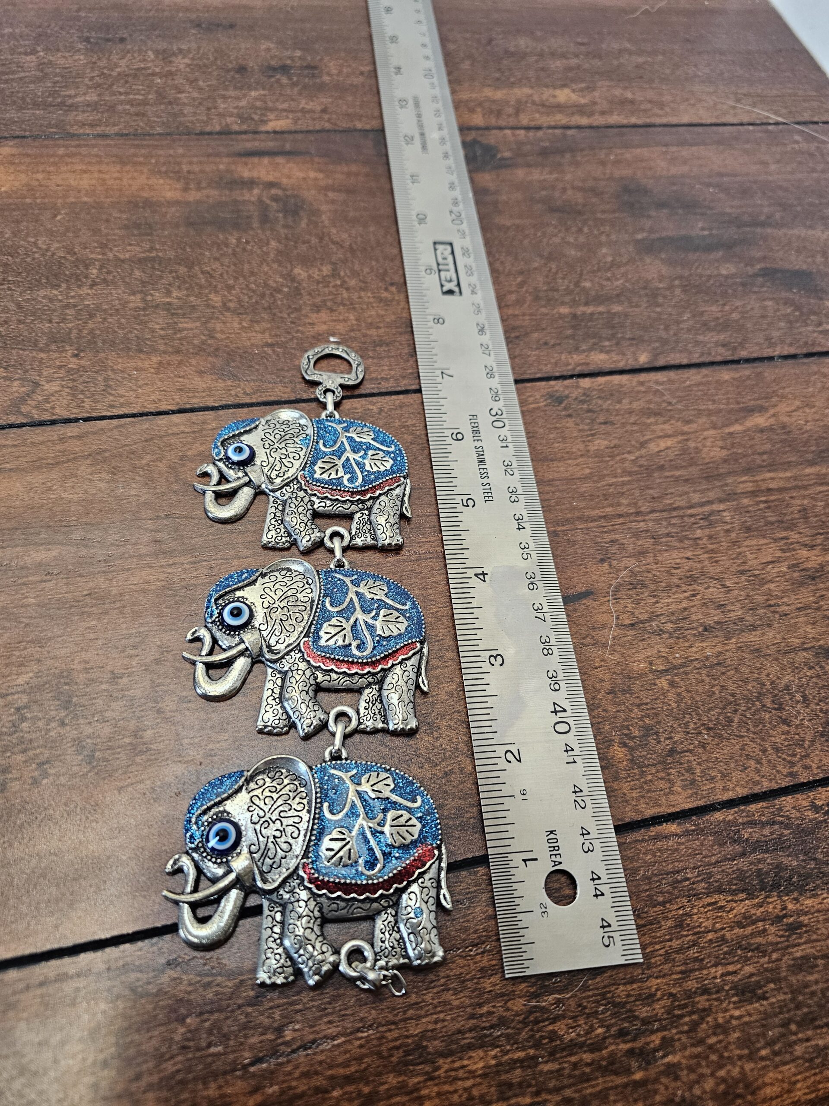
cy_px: 553
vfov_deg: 73.9
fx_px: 734
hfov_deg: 58.9
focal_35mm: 23
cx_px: 414
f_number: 1.7
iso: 250
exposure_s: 1/120
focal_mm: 6.3
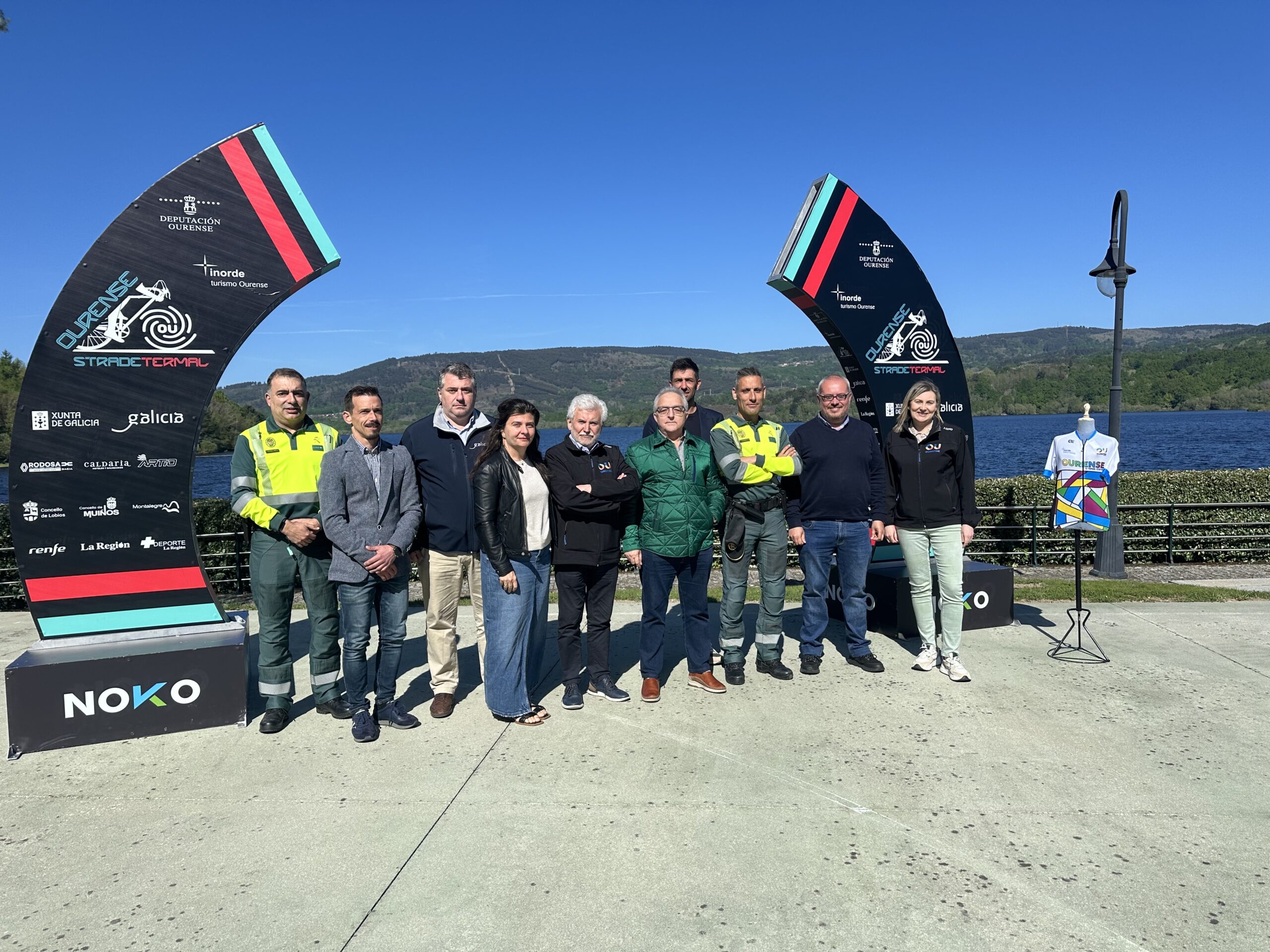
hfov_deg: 71.6
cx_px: 635
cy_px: 476
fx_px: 881
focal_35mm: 24
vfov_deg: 56.8
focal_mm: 6.86
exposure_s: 1/4762
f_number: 1.78
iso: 80
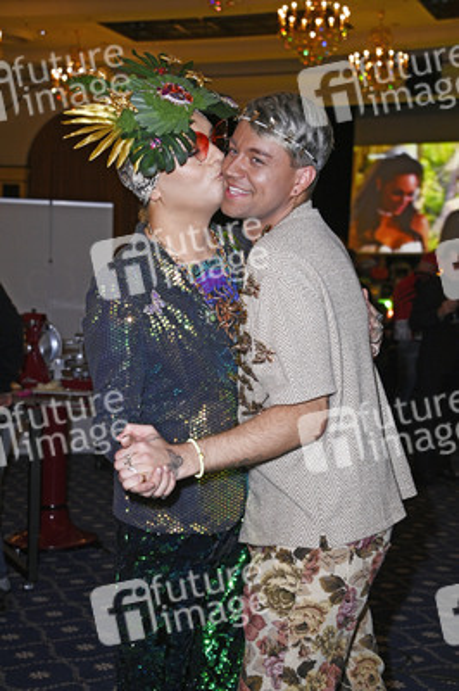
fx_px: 1188
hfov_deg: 21.9
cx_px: 230
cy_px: 346
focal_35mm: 62
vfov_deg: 32.4
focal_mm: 62
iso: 800
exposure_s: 1/100
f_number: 5.6
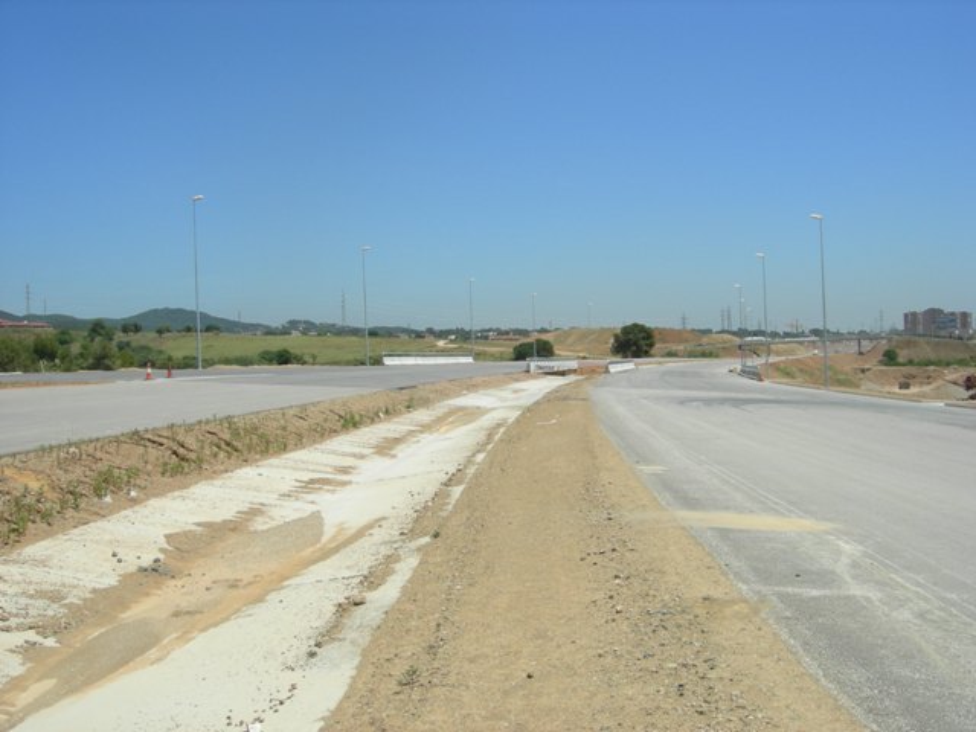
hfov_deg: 51.4
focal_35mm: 36
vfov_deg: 39.7
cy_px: 366
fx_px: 1015
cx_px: 488
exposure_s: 1/311
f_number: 6.8
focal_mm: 7.5
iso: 64
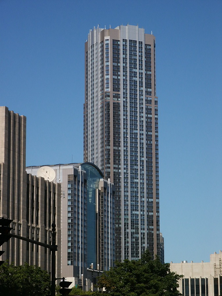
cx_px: 111
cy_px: 148
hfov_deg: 13.7
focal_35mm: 108
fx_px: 924
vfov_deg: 18.2
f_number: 8
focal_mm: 22.12
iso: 64
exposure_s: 1/350
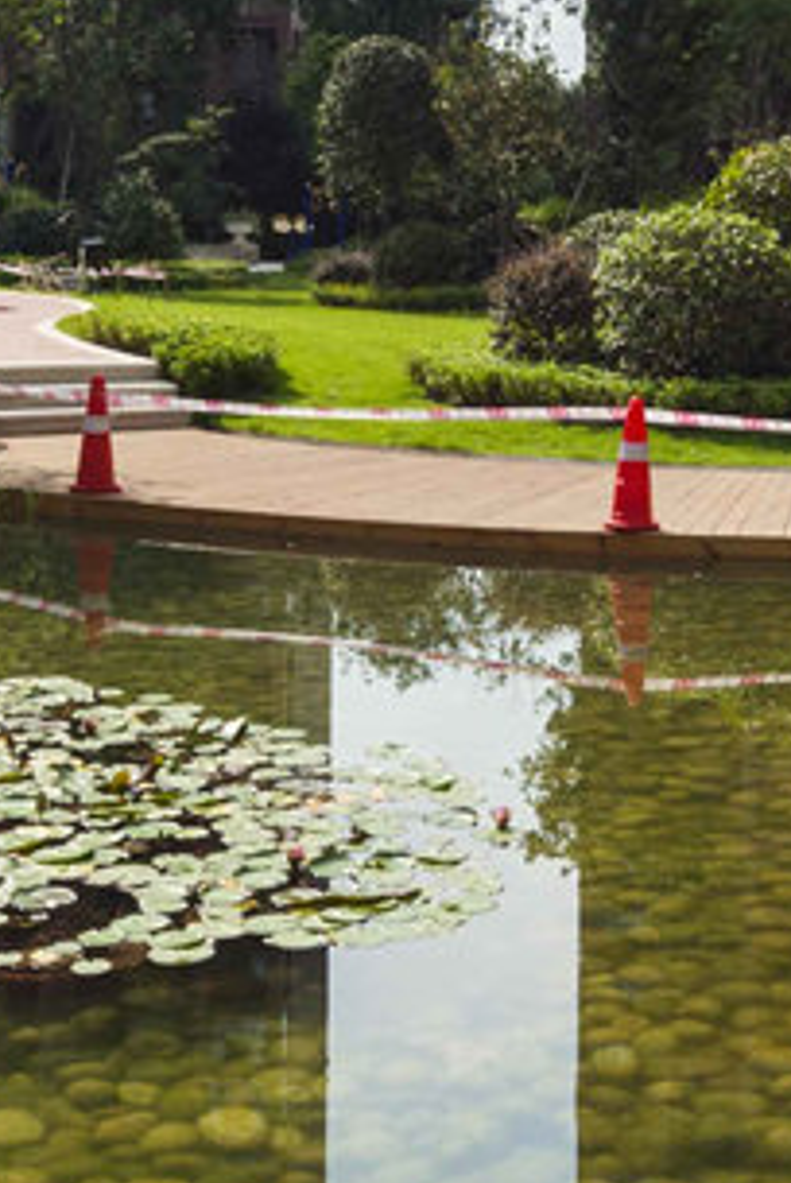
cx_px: 597
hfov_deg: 20.5
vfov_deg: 29.4
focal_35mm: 66
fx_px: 2170
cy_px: 151
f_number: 13
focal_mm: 14
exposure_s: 1/100
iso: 100
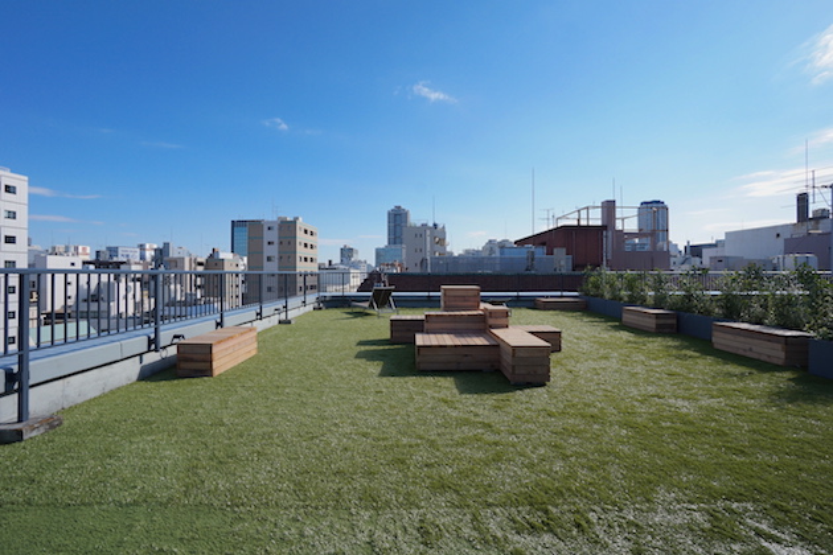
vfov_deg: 77.3
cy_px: 278
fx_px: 347
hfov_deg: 100.4
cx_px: 416
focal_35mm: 15
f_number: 11
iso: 200
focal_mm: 10
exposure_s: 1/200
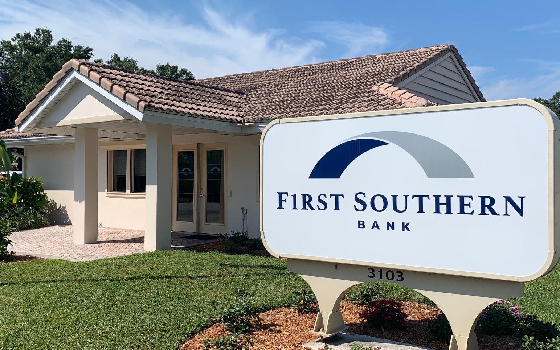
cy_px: 182
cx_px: 293
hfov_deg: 54.0
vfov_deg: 35.3
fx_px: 550
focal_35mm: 36
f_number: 1.8
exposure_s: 1/3521
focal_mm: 4.25
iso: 25
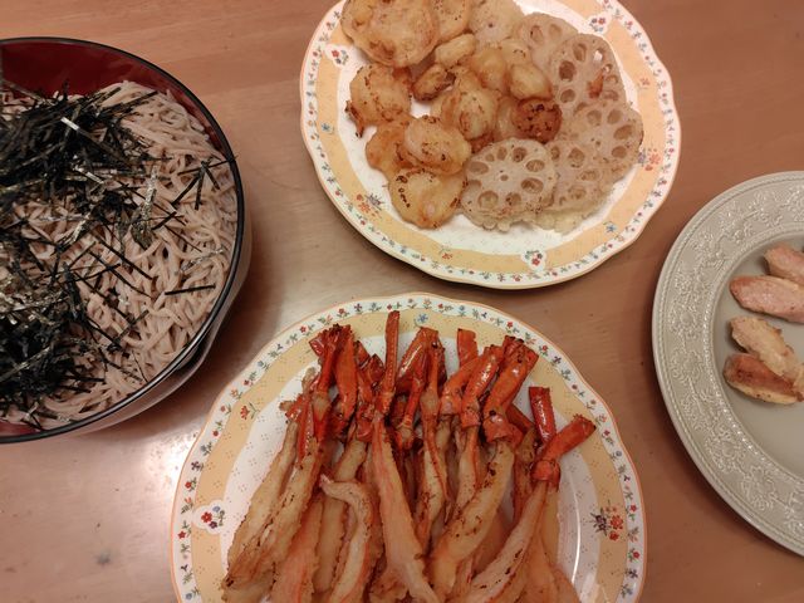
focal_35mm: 23
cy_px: 302
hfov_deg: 73.9
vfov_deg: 58.9
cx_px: 402
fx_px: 534
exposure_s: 1/50
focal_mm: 5.6
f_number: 1.9
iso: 436
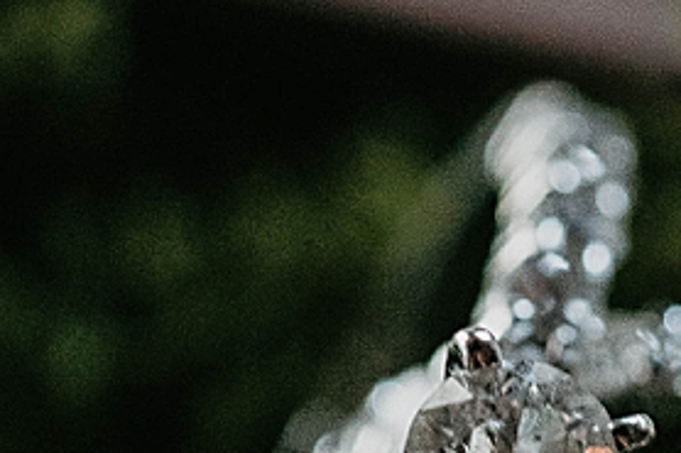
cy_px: 635
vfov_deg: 3.0
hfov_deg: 4.5
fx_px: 8583
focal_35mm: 454
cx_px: 803
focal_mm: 90
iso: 1600
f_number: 3.5
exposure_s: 1/60
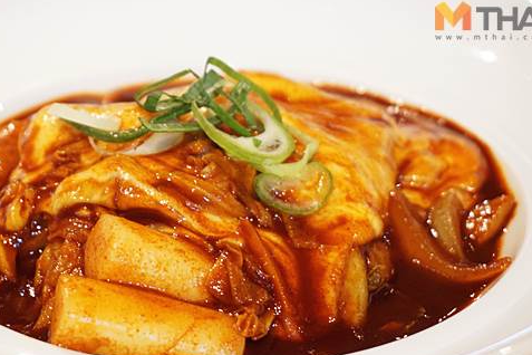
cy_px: 217
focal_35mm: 89
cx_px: 216
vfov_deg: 15.4
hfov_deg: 22.9
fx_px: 1310
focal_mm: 47
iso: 1000
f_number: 5.6
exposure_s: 1/20
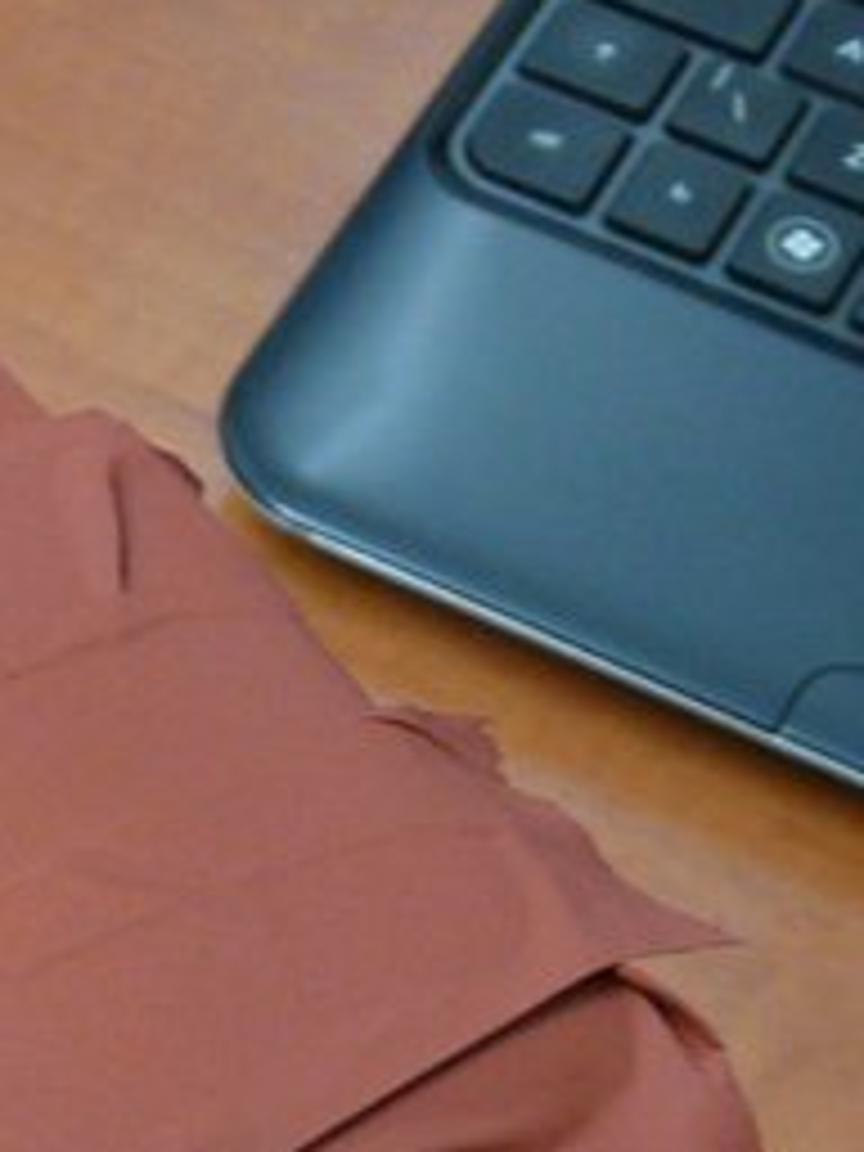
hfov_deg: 13.1
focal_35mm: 112
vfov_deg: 16.6
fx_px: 3727
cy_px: 1472
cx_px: 72
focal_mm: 4.6
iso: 200
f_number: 2.8
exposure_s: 1/15
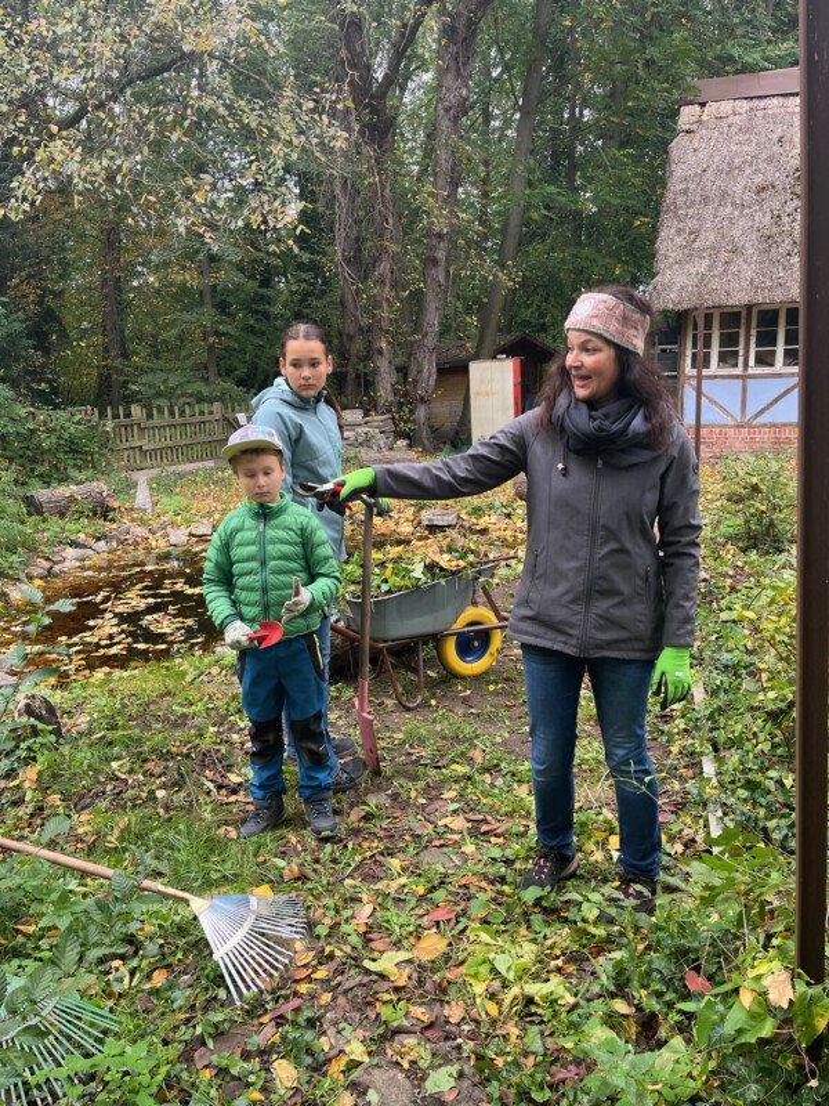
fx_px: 830
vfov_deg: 67.3
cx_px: 414
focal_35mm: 26
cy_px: 553
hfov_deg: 53.1
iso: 100
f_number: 1.6
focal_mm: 5.1
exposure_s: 1/121
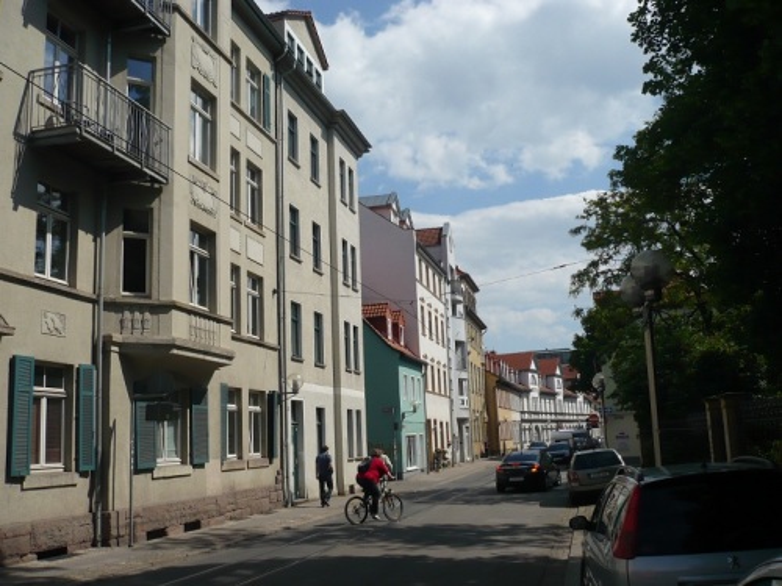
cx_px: 391
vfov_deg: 40.7
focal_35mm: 35
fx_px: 791
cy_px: 293
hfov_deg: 52.6
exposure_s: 1/400
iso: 100
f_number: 8
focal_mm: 5.8
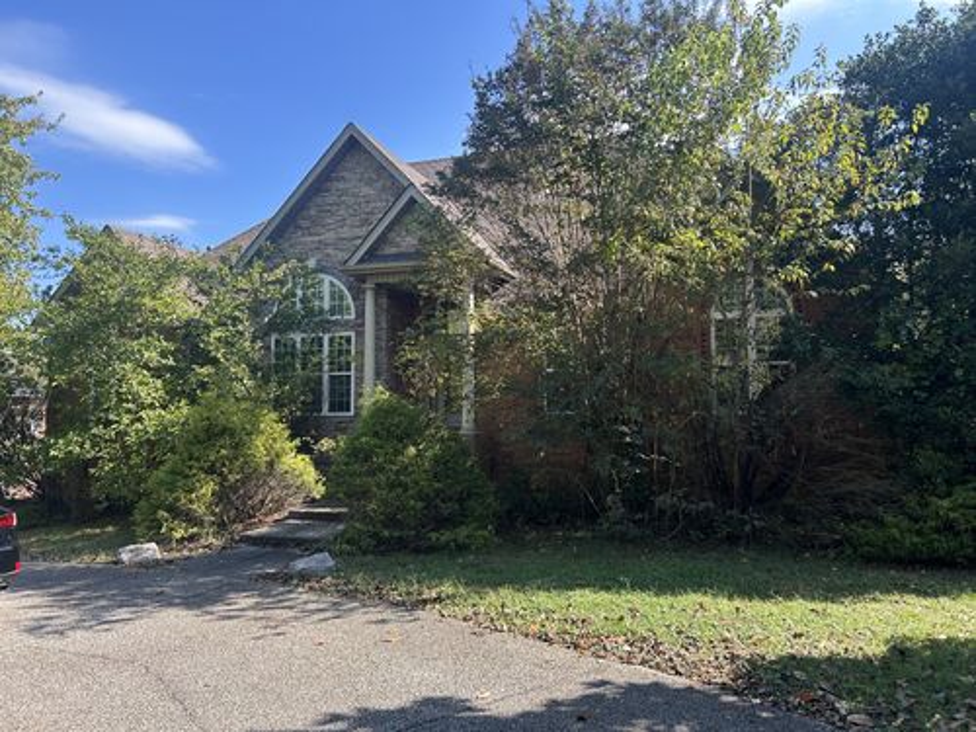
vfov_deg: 53.1
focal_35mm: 26
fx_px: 733
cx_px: 488
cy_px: 366
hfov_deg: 67.3
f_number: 1.5
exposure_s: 1/924
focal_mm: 5.7
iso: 50
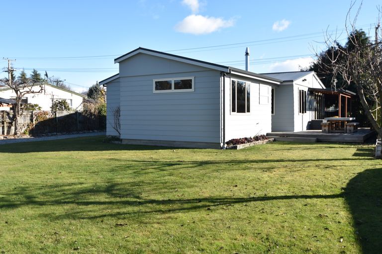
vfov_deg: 40.0
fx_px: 350
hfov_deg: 57.2
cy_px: 127
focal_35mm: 33
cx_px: 191
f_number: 9
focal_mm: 22
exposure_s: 1/320
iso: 200
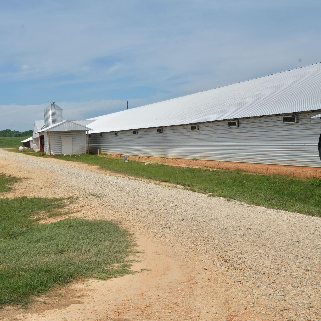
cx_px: 121
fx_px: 567
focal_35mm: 54
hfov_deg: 31.5
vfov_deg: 31.6
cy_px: 161
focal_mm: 42
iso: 400
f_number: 11
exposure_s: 1/1000
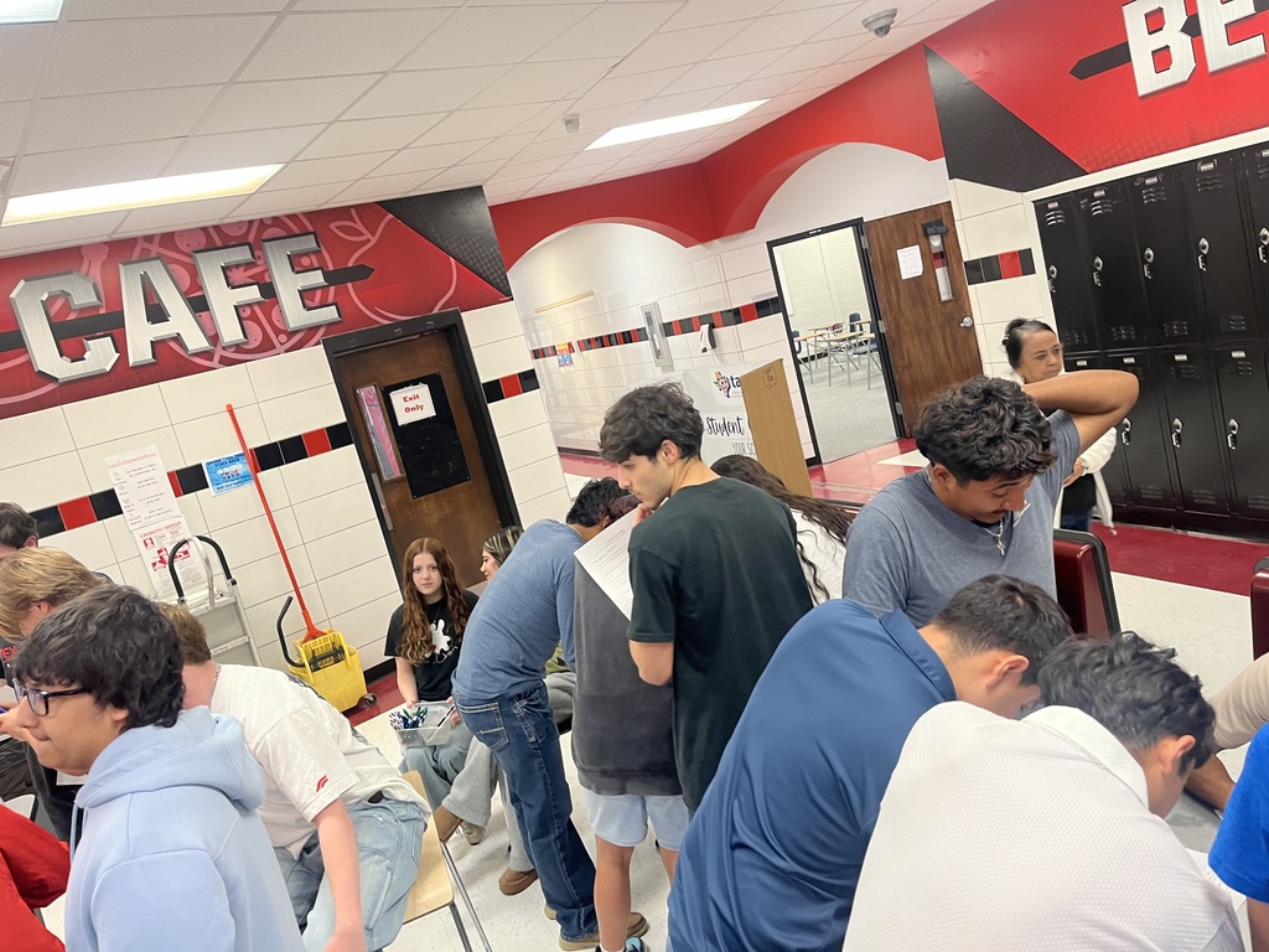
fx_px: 953
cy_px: 476
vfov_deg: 53.1
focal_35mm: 26
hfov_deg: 67.3
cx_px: 634
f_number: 1.6
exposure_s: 1/60
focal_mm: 5.1
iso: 100
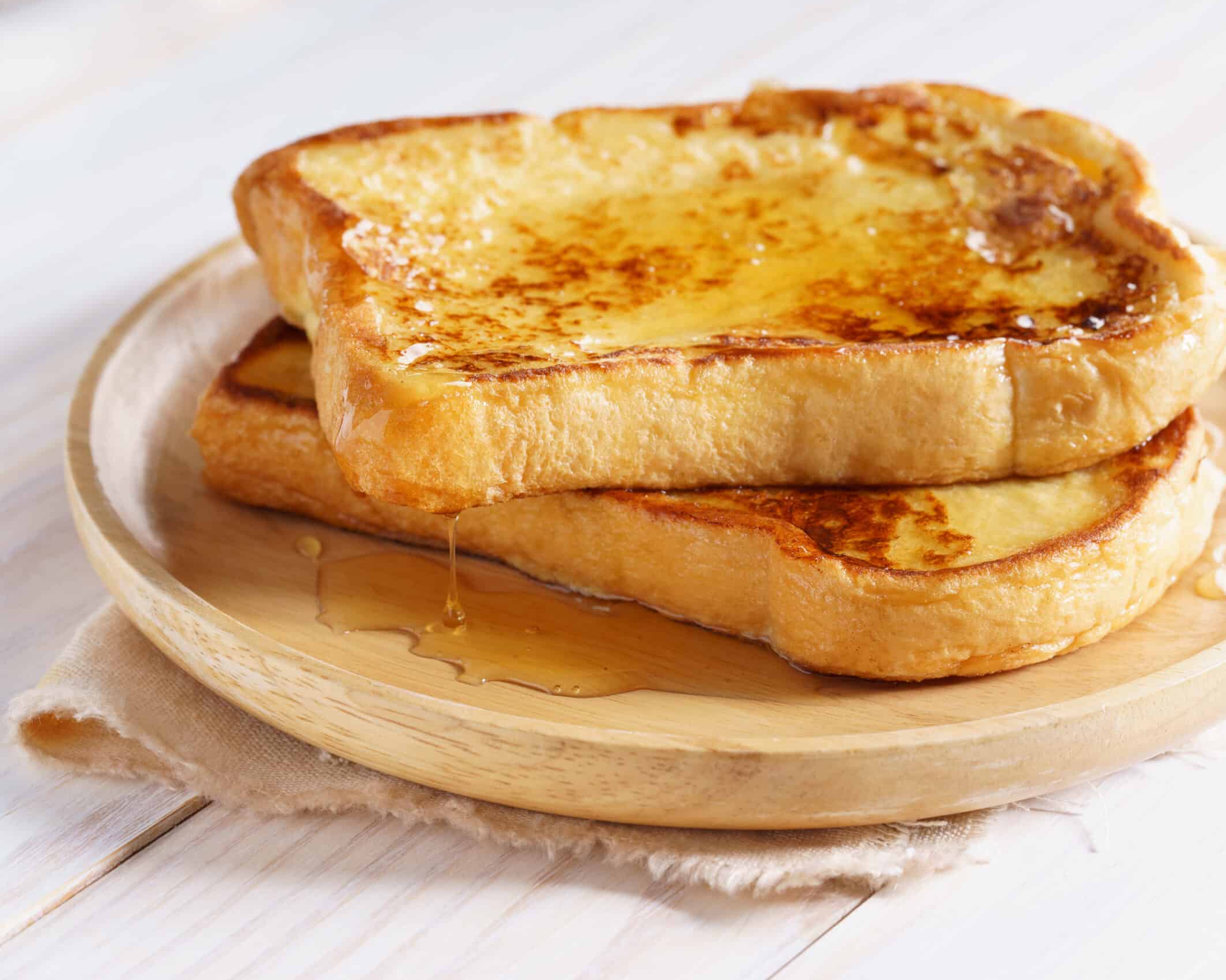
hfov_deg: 18.8
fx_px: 3701
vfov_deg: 15.1
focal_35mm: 102
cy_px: 487
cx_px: 712
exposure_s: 1/125
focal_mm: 90
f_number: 8
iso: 160
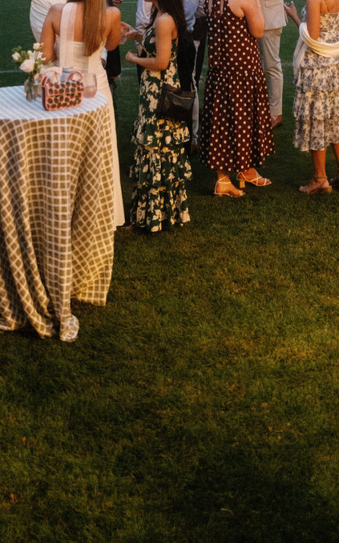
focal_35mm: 76
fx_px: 1124
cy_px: -121
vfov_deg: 24.4
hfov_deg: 17.1
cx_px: 232
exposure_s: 1/80
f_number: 1.7
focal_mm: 28
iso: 5000
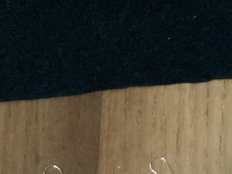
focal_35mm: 120
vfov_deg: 11.9
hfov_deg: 16.4
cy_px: 244
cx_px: 76
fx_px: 804
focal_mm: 3
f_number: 1.8
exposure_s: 1/23
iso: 640
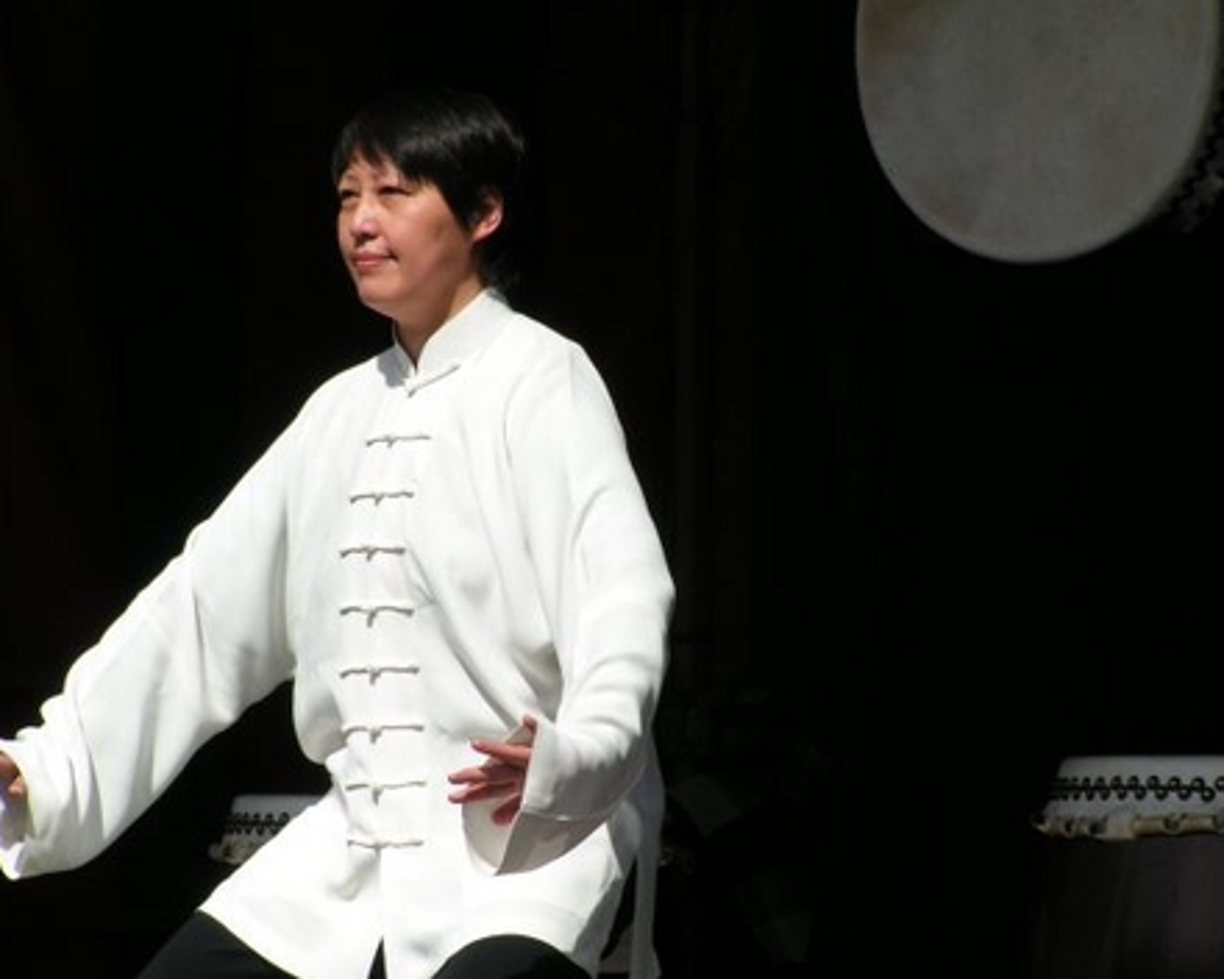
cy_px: 516
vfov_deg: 5.4
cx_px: 670
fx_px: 10397
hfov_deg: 6.7
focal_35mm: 287
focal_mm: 43
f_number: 6.3
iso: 50
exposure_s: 1/500
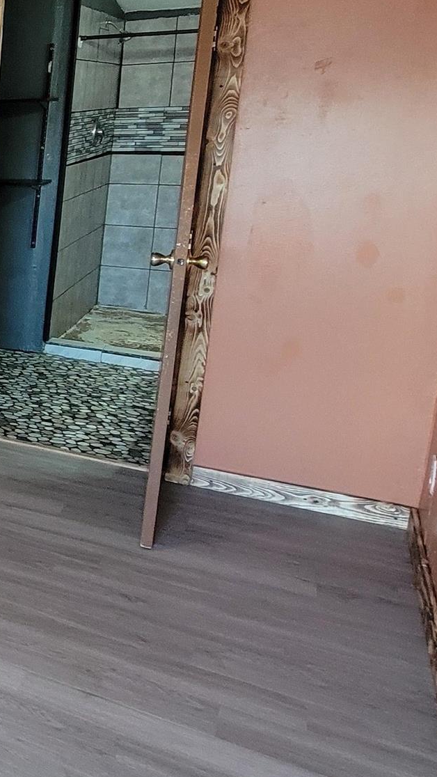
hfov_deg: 18.2
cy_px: 285
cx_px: -466
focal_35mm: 39
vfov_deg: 51.0
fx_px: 803
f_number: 2.2
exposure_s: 1/60
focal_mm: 2.2
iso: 320
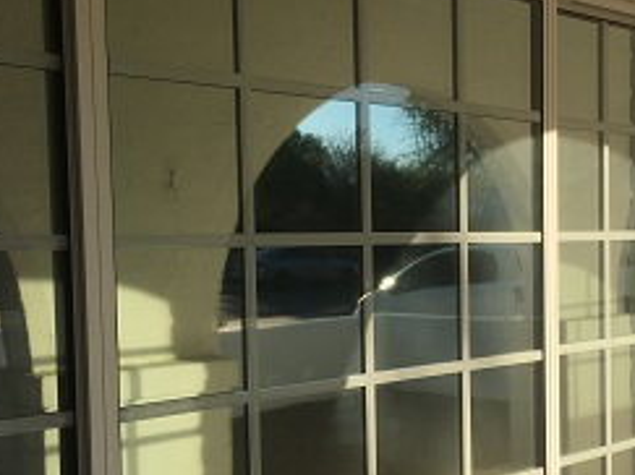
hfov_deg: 34.9
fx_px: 1008
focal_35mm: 55
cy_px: 304
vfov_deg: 26.4
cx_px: 374
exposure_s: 1/1451
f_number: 2.2
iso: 25
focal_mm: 4.15
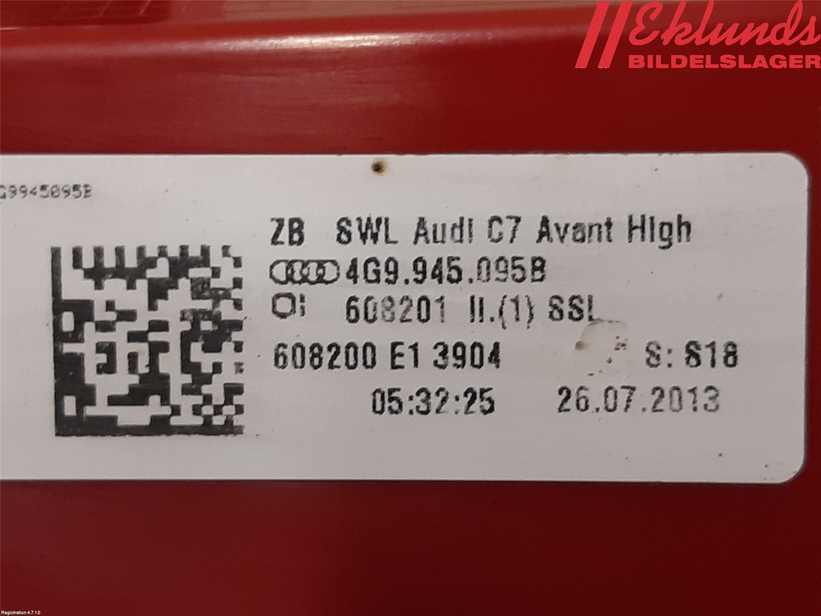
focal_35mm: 26
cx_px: 410
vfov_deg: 53.1
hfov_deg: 67.3
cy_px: 308
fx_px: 617
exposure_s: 1/50
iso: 160
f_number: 1.7
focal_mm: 3.93
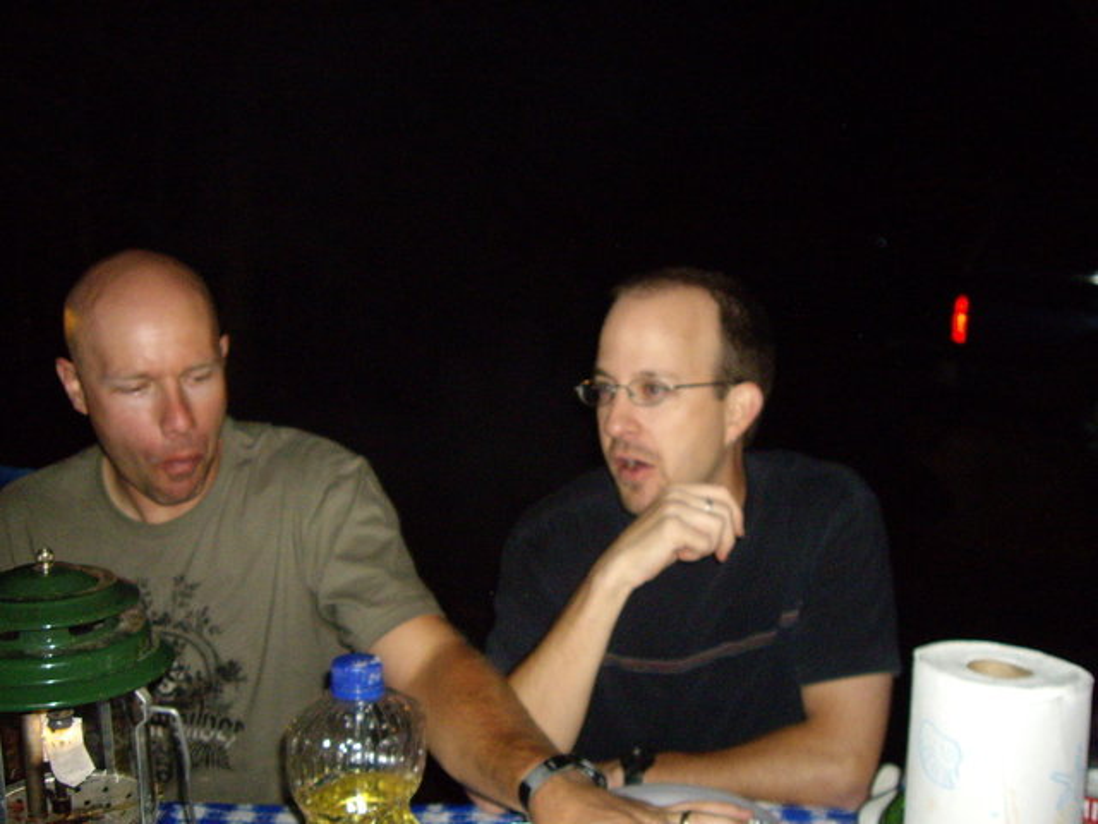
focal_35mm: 38
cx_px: 549
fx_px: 1205
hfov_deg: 49.0
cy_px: 412
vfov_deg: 37.7
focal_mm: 6.2
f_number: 2.7
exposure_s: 1/40
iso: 400
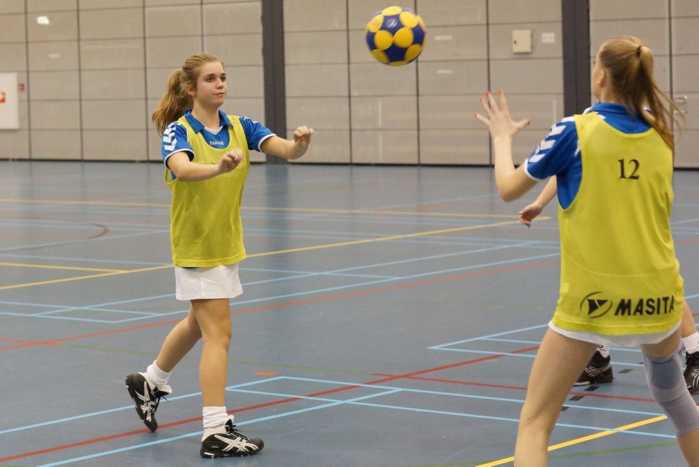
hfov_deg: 27.0
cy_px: 234
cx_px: 350
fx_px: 1457
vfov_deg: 18.2
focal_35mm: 75
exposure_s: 1/250
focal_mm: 50
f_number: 3.2
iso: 1600
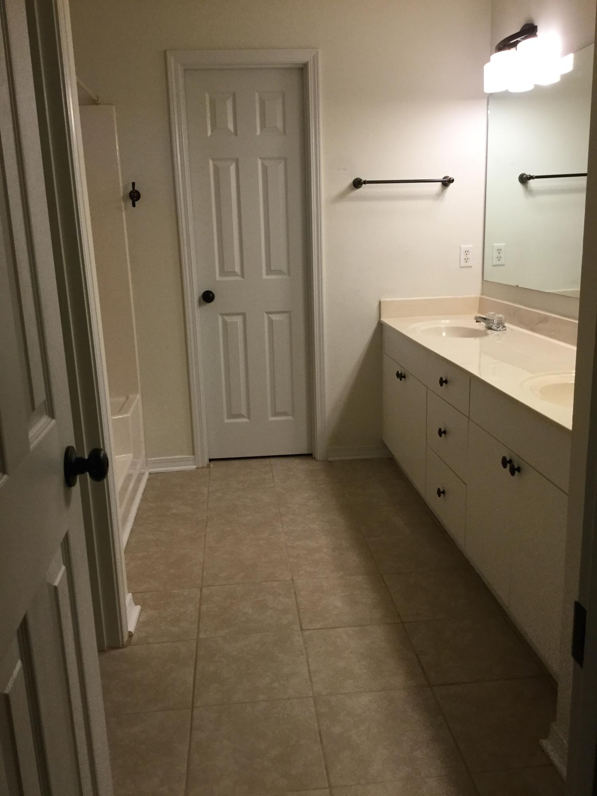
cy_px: 398
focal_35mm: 31
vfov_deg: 58.4
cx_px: 298
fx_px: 713
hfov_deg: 45.4
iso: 40
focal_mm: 3.3
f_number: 2.4
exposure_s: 1/30
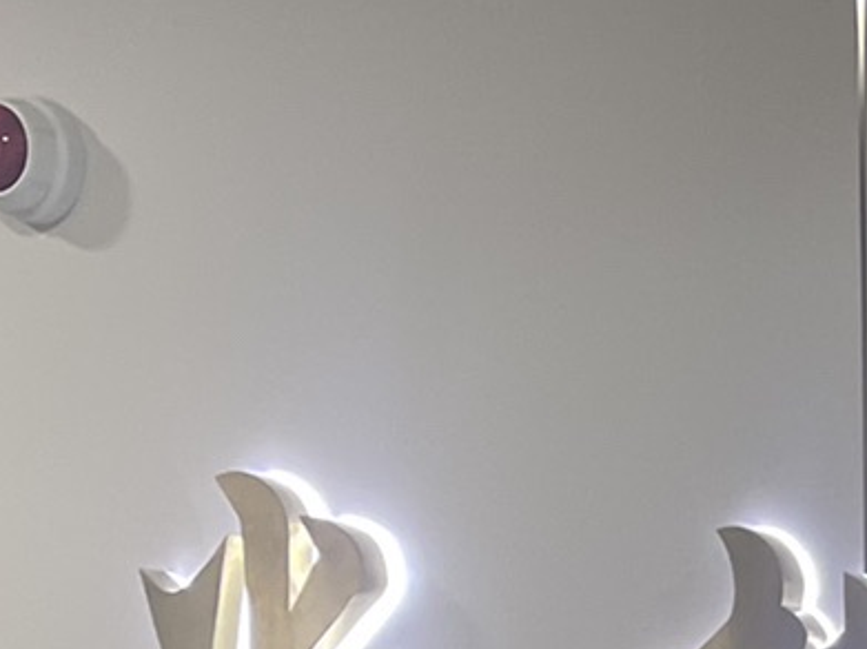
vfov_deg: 10.0
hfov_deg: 13.2
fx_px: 3330
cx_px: 1614
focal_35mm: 133
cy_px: 1477
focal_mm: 5.1
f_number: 1.6
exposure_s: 1/100
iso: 100
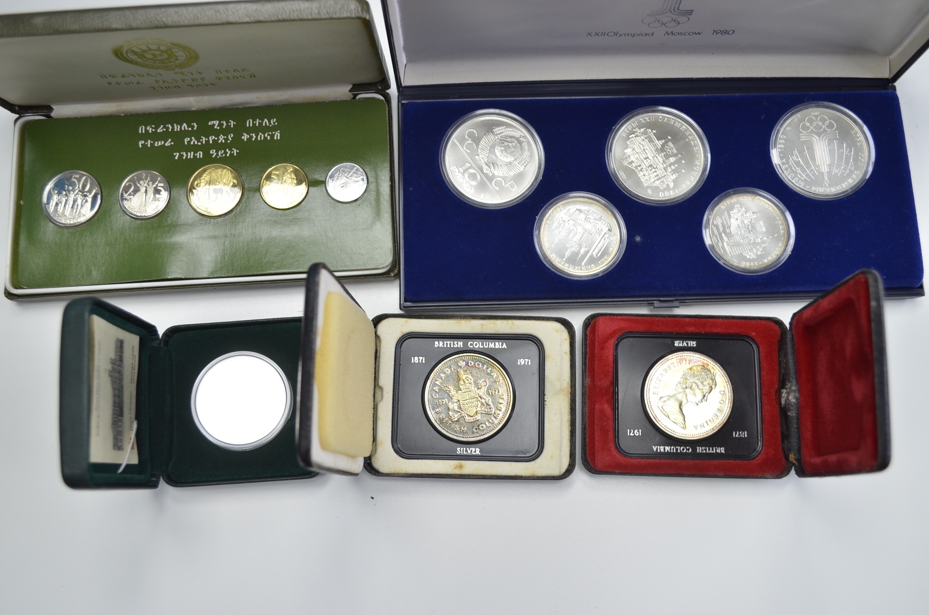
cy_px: 308
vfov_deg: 39.8
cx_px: 464
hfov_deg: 57.3
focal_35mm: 33
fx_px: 850
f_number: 4.5
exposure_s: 1/80
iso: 400
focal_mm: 22
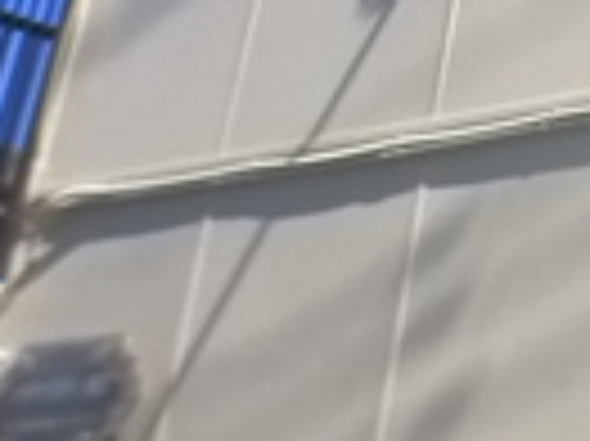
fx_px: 2180
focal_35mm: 128
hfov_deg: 13.1
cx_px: 1234
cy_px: -79
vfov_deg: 11.4
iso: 400
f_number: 4
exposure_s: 1/500
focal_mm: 5.1
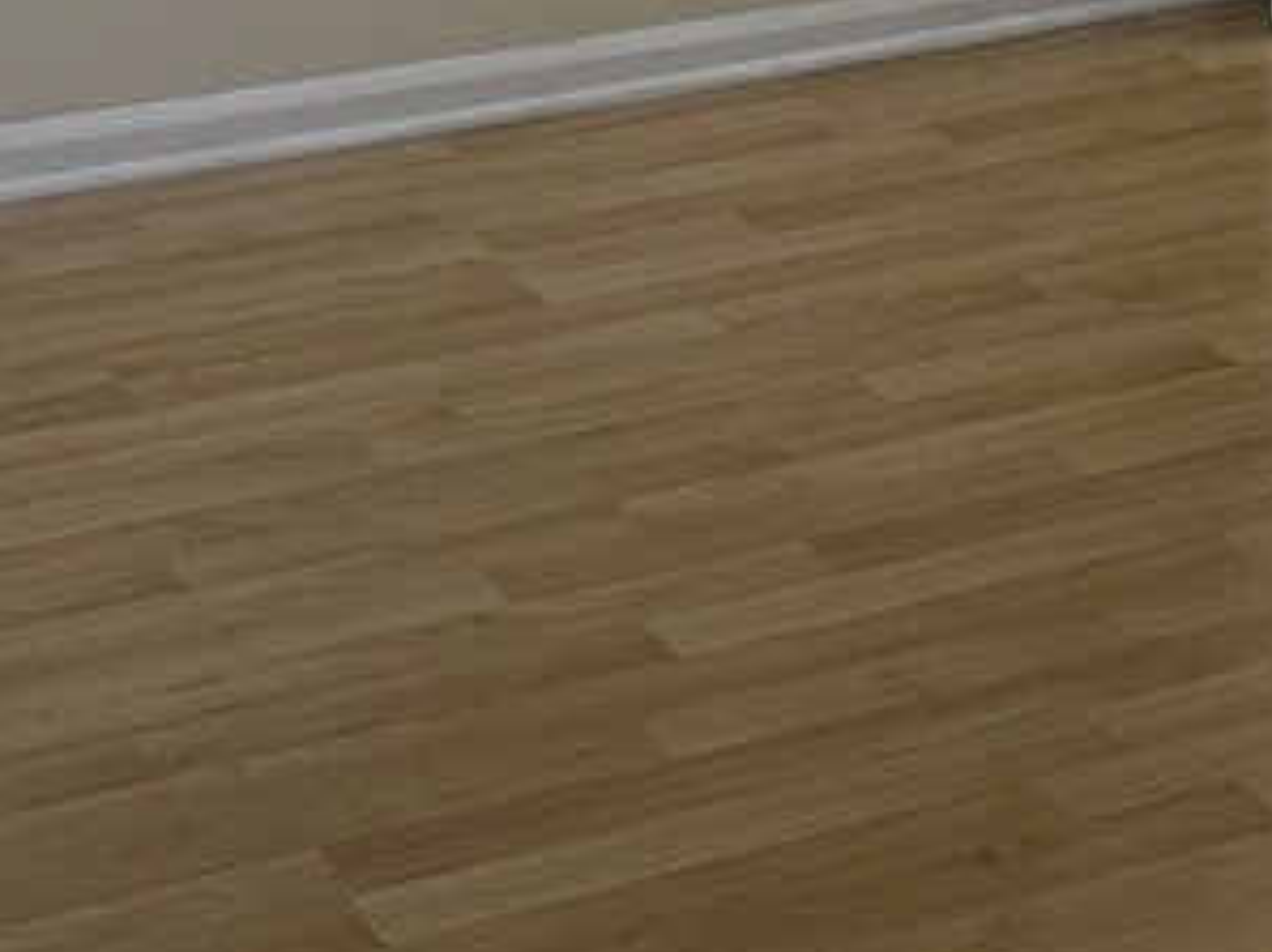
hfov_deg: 16.2
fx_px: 4259
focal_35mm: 116
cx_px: 1601
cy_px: -1016
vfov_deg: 11.4
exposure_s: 1/120
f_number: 1.78
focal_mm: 6.86
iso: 200
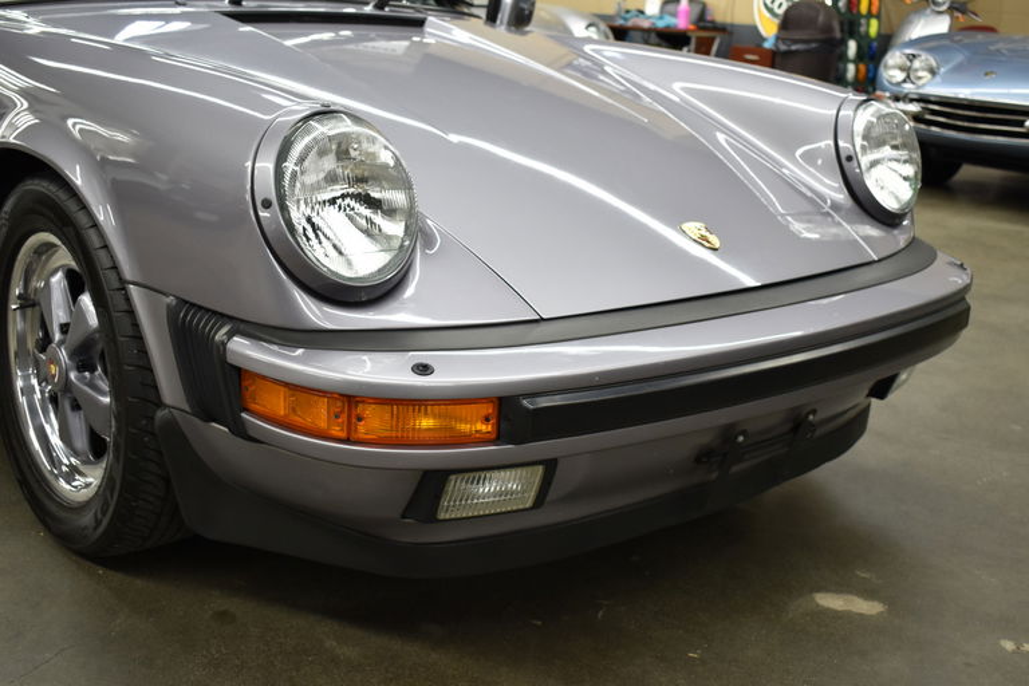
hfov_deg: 46.4
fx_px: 1200
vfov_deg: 31.9
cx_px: 514
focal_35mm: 42
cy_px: 343
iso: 720
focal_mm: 28
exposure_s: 1/50
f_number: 4.2
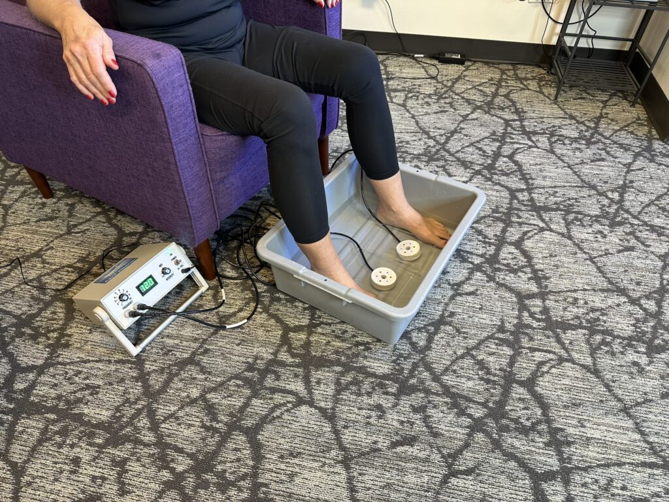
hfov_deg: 71.6
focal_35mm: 24
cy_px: 251
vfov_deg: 56.8
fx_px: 464
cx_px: 334
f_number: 1.78
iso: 125
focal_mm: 6.86
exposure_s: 1/60
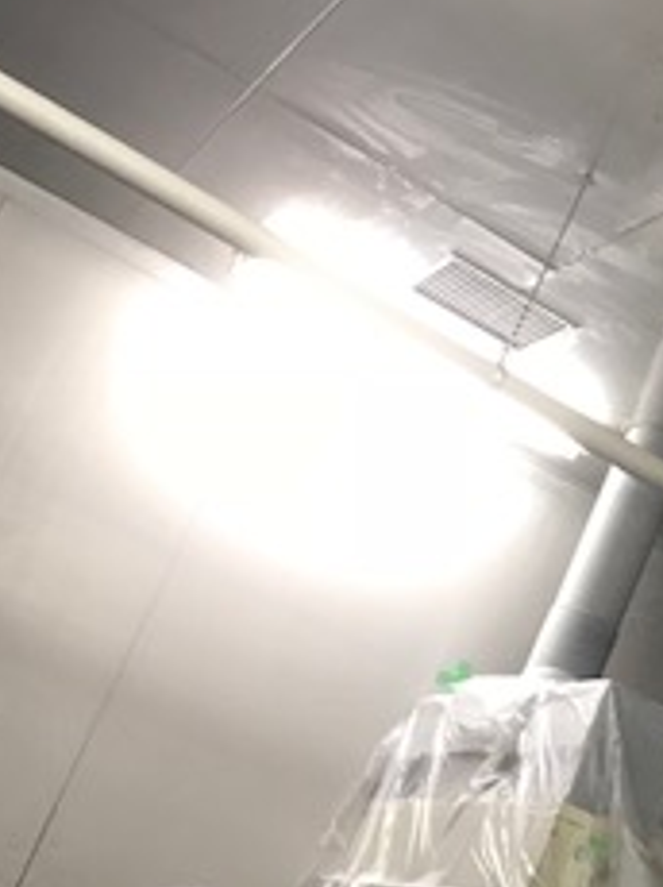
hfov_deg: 17.2
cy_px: 679
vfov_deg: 24.7
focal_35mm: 78
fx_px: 1996
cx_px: 960
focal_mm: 3.99
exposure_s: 1/17
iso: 40
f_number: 1.8
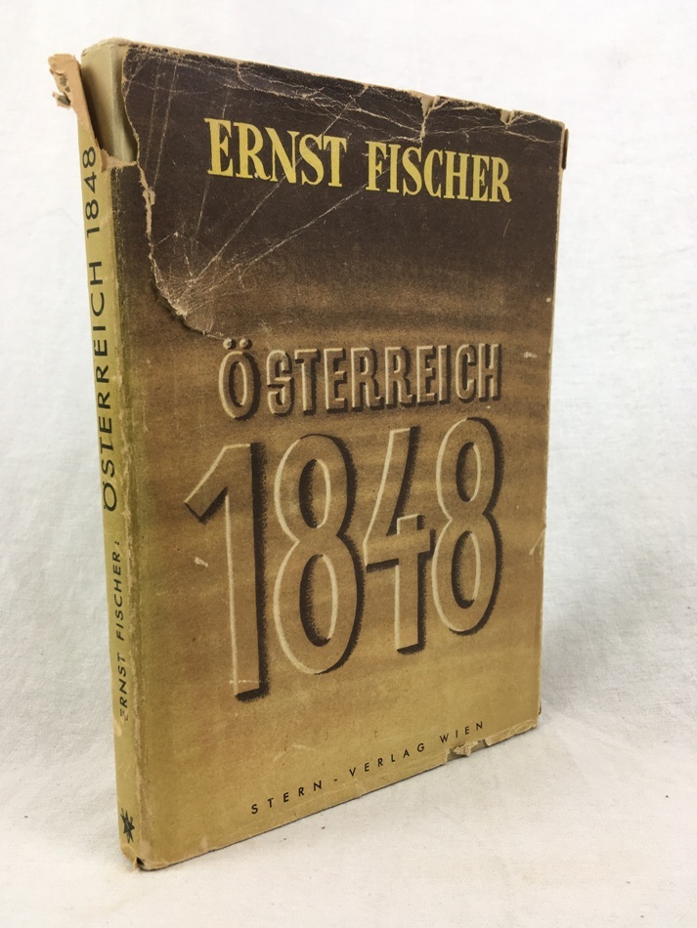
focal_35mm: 29
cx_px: 348
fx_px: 778
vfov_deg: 61.6
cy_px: 464
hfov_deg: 48.2
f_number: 2.2
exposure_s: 1/60
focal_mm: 4.15
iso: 32
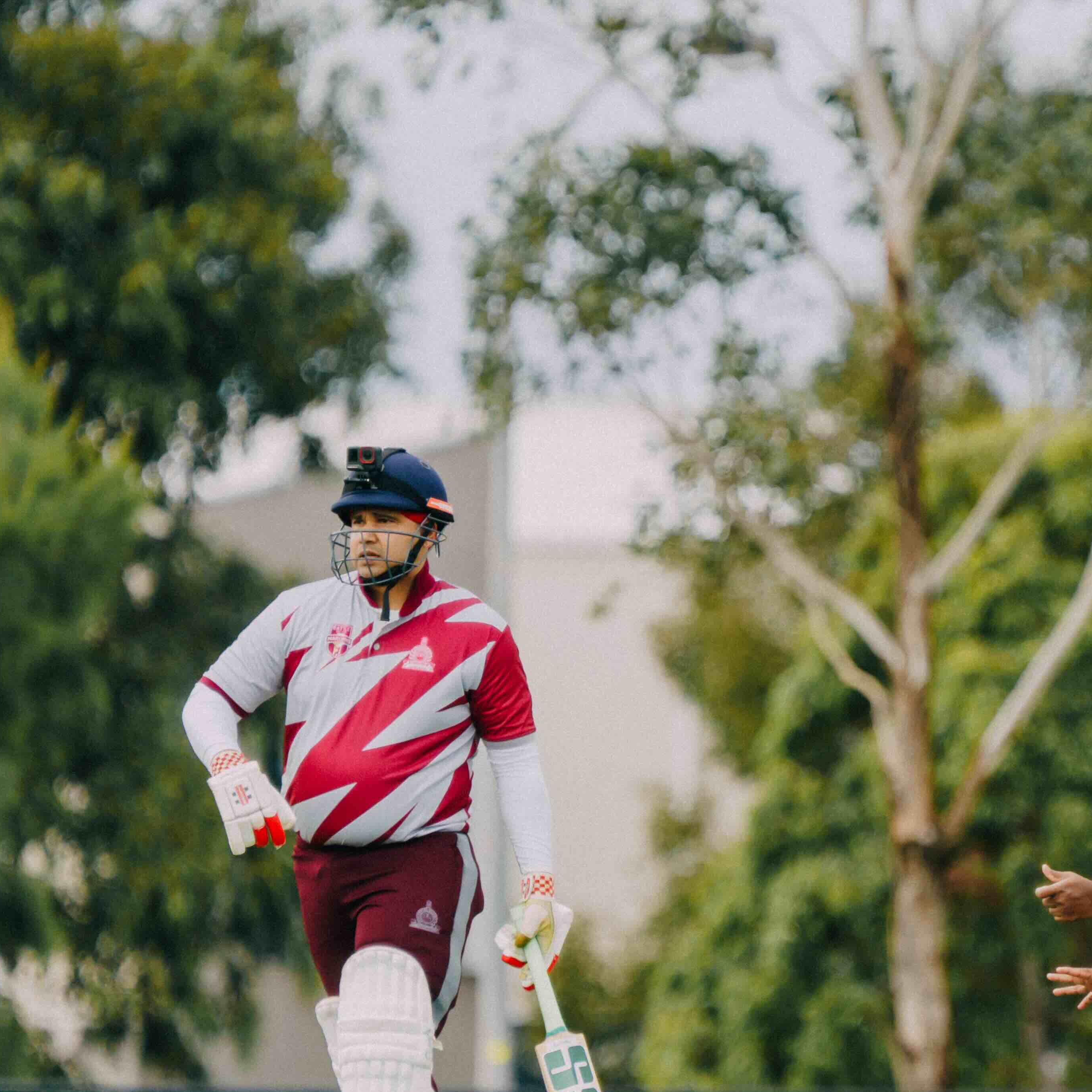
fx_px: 39866
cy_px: 631
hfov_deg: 1.6
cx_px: 988
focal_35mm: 1117
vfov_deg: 1.6
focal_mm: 600
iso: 500
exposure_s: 1/1000
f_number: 6.3
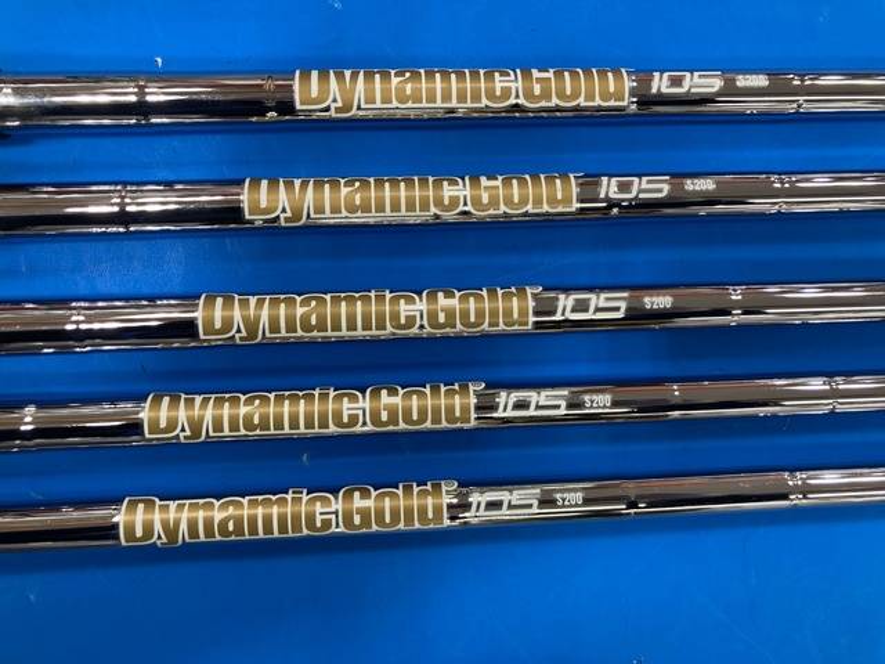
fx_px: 716
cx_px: 442
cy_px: 332
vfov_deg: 49.7
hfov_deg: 63.4
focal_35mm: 28
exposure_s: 1/50
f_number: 1.8
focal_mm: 3.99
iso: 50
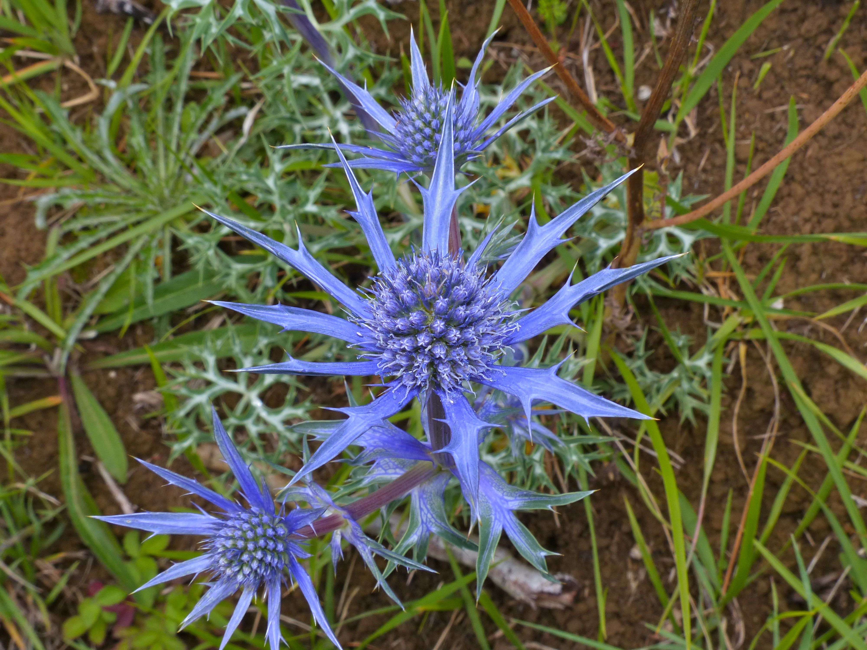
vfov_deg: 29.1
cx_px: 434
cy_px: 325
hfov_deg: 38.2
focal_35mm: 50
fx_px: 1252
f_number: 6.3
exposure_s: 1/60
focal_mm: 9.1
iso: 100
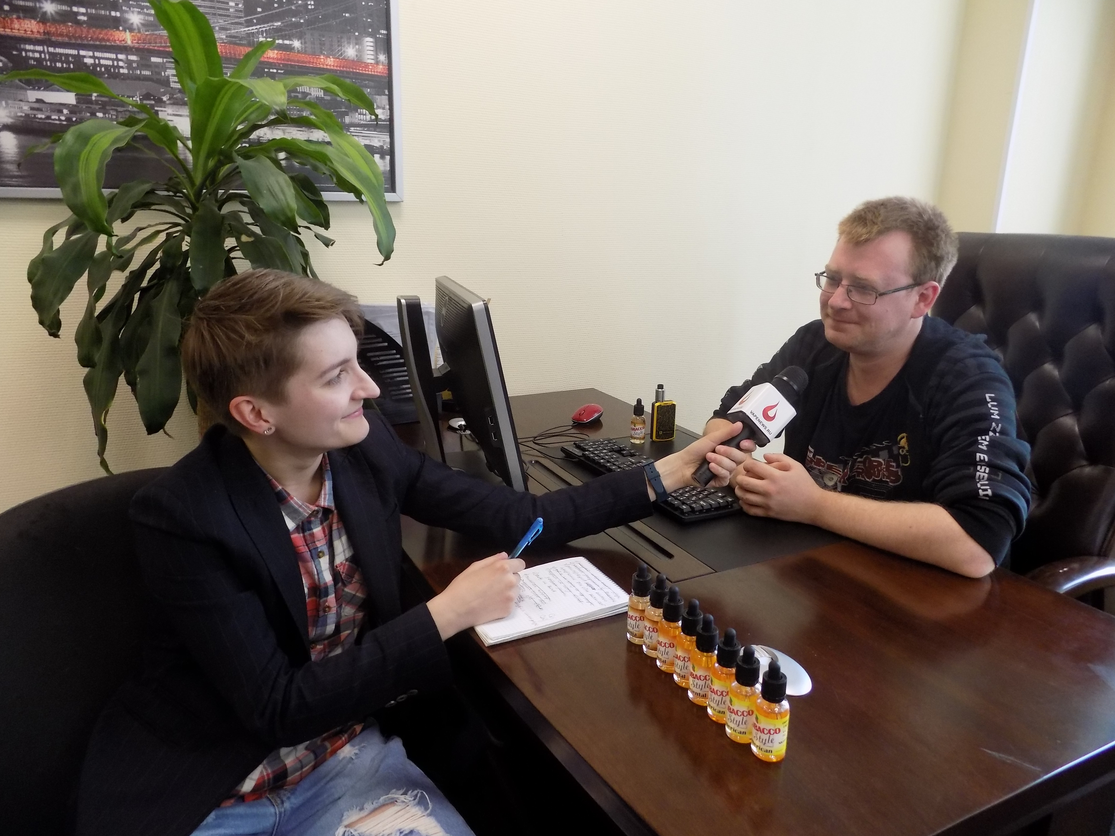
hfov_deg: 73.9
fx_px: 741
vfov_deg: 58.9
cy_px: 418
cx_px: 558
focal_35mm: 23
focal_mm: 4
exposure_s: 1/30
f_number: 3.1
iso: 200
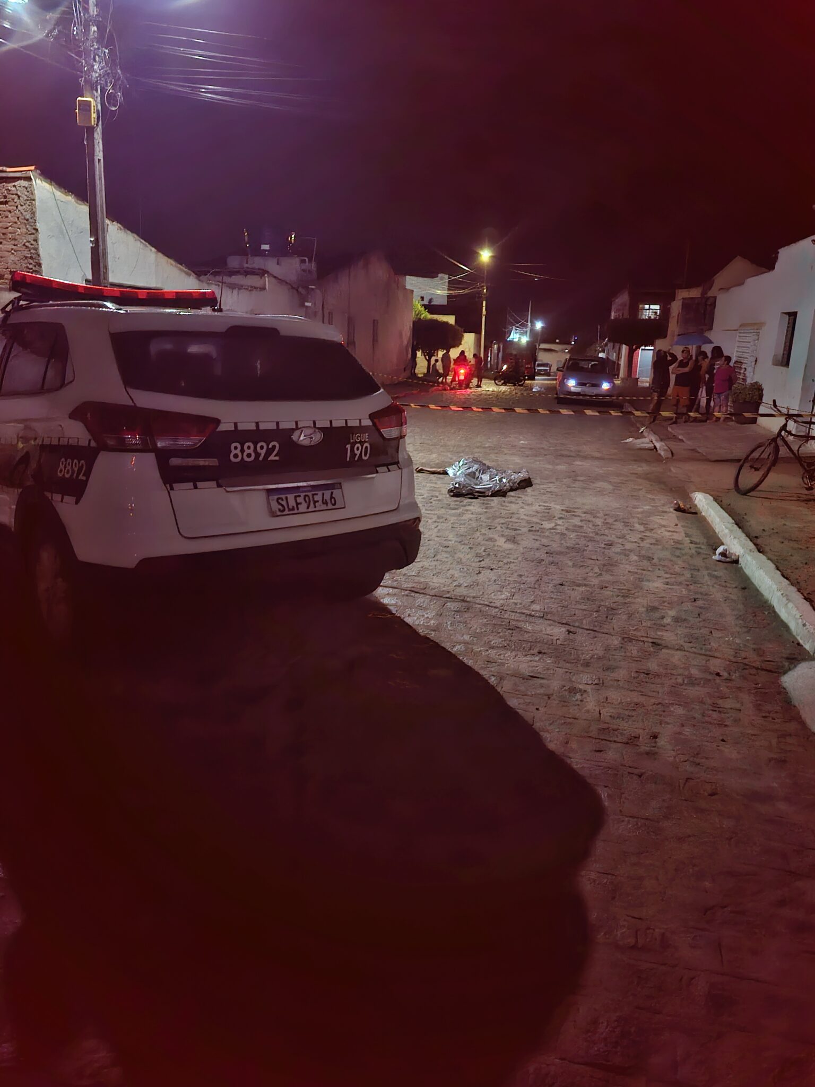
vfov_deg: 73.9
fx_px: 722
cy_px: 544
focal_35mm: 23
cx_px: 408
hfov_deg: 58.9
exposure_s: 1/15
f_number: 1.7
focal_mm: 6.3
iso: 800
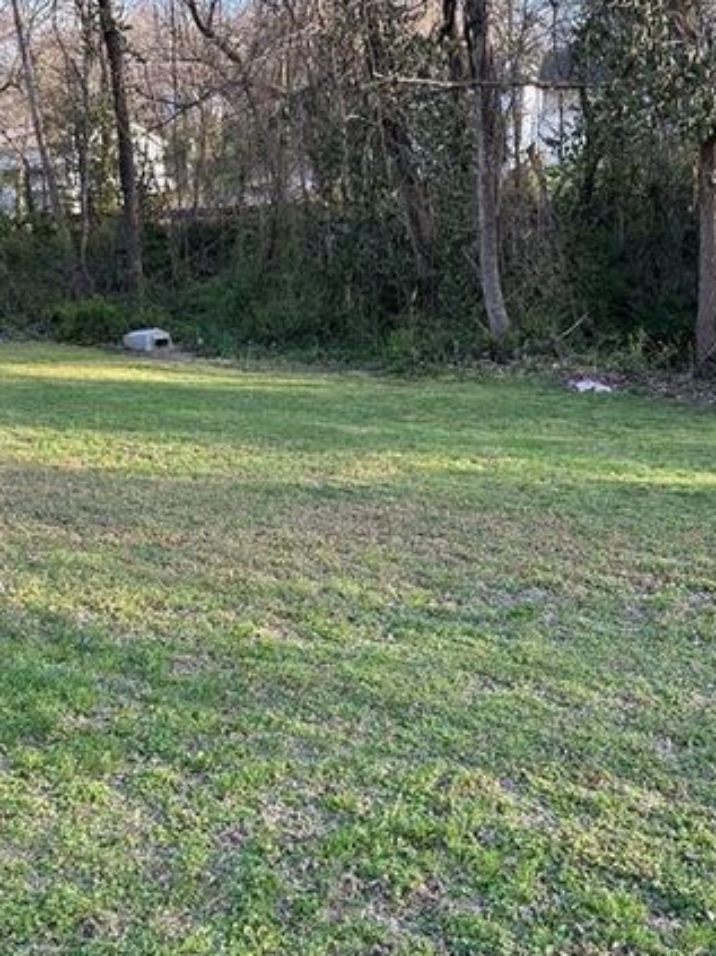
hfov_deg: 34.9
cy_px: 557
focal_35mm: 41
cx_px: 255
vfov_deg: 45.6
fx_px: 1131
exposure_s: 1/345
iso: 50
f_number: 1.5
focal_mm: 5.7
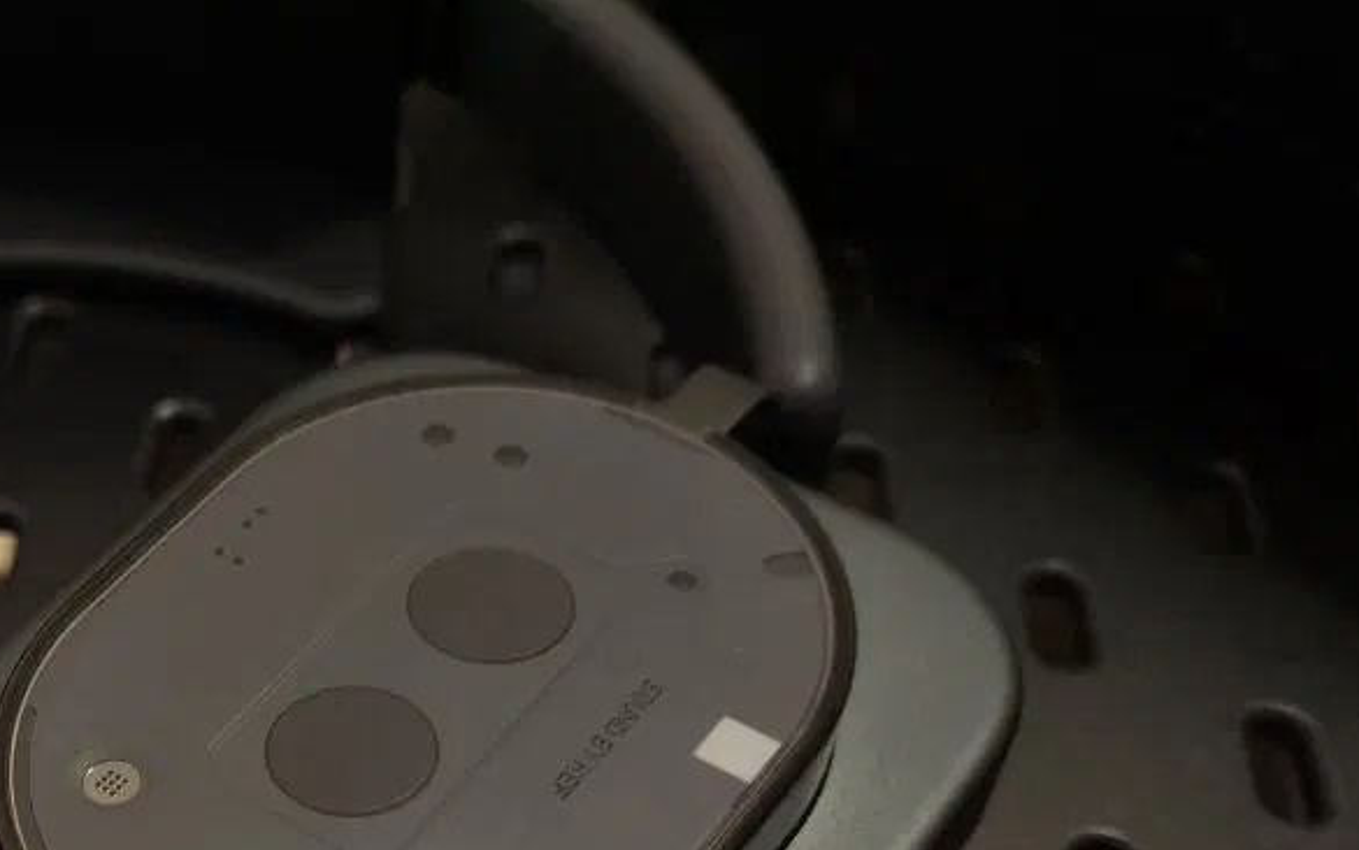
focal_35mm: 50
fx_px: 1852
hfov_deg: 36.7
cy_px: 913
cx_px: 37
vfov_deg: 24.3
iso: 50
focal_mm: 6.4
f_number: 1.8
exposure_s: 1/6
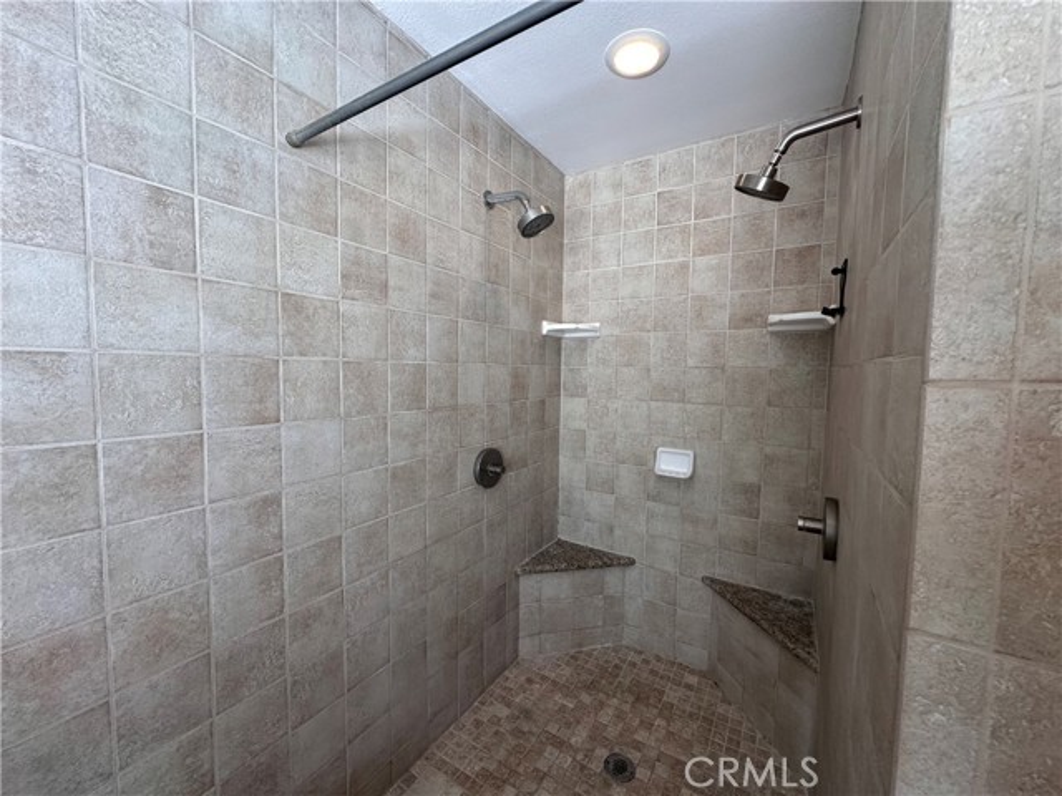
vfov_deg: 85.7
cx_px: 531
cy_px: 398
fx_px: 430
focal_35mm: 14
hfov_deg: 102.1
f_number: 2.2
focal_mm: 2.22
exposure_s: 1/60
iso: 160
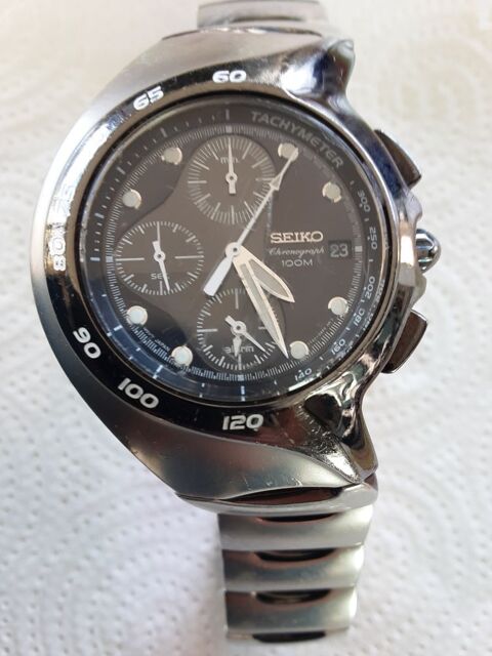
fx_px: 531
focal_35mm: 28
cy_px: 328
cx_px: 246
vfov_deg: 63.4
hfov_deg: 49.7
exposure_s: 1/50
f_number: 1.9
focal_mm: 2.9
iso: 50
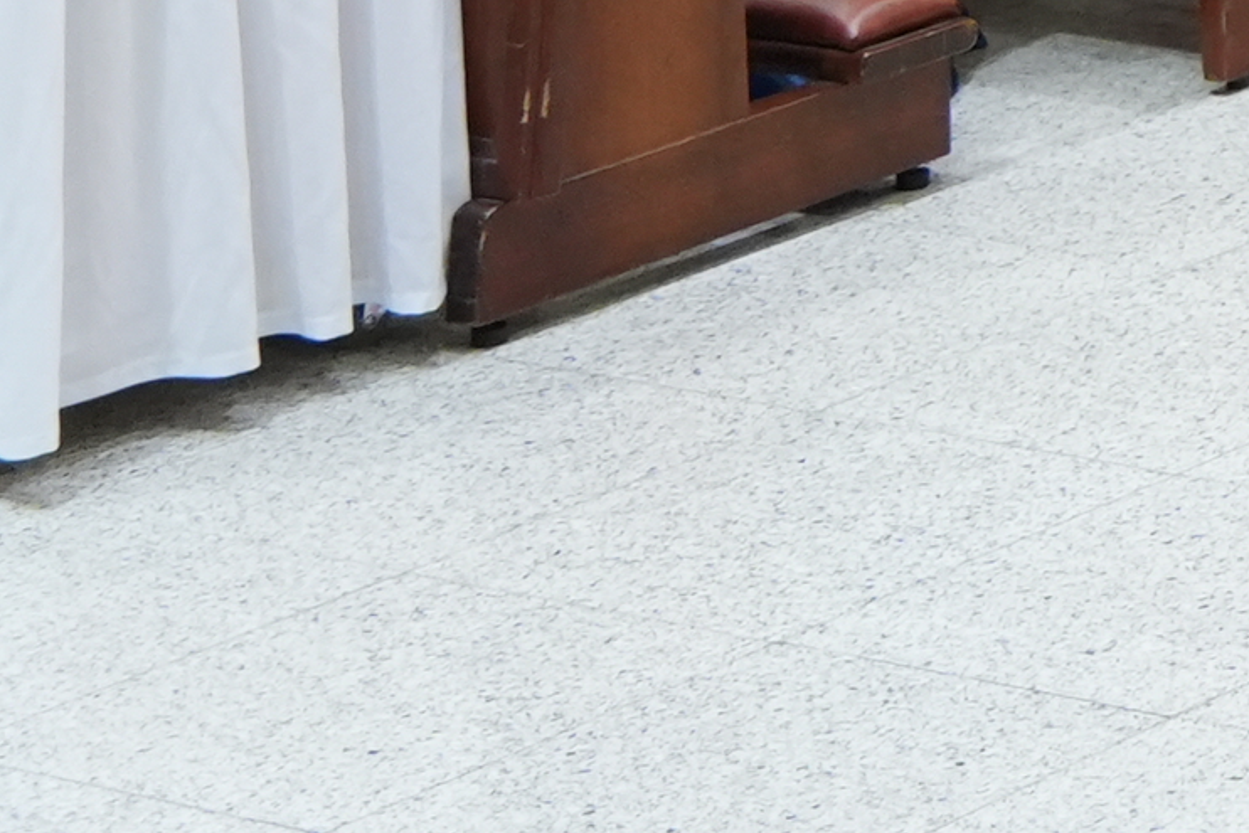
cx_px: 3629
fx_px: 7113
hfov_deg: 8.5
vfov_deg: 6.2
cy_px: -1610
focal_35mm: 205
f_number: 4
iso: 2500
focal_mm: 33
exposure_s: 1/160
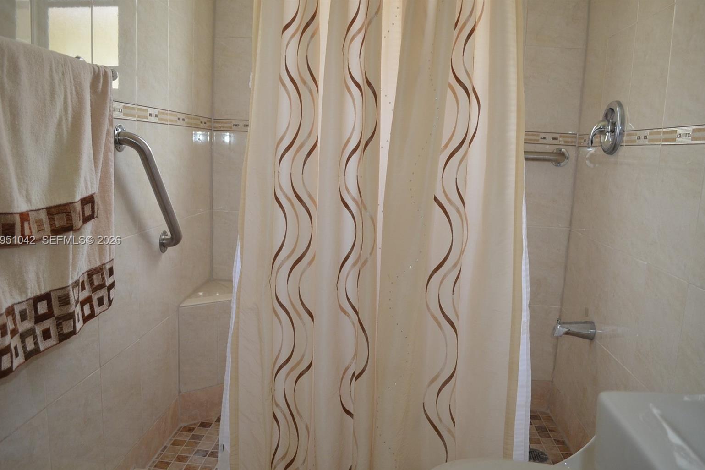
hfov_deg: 65.5
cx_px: 345
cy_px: 241
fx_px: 548
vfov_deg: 46.4
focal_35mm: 28
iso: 900
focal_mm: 18
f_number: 3.5
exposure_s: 1/60
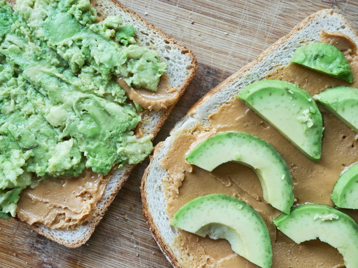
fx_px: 517
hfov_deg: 38.2
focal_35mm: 50
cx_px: 179
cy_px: 134
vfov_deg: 29.1
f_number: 5.3
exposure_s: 1/60
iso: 800
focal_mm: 25
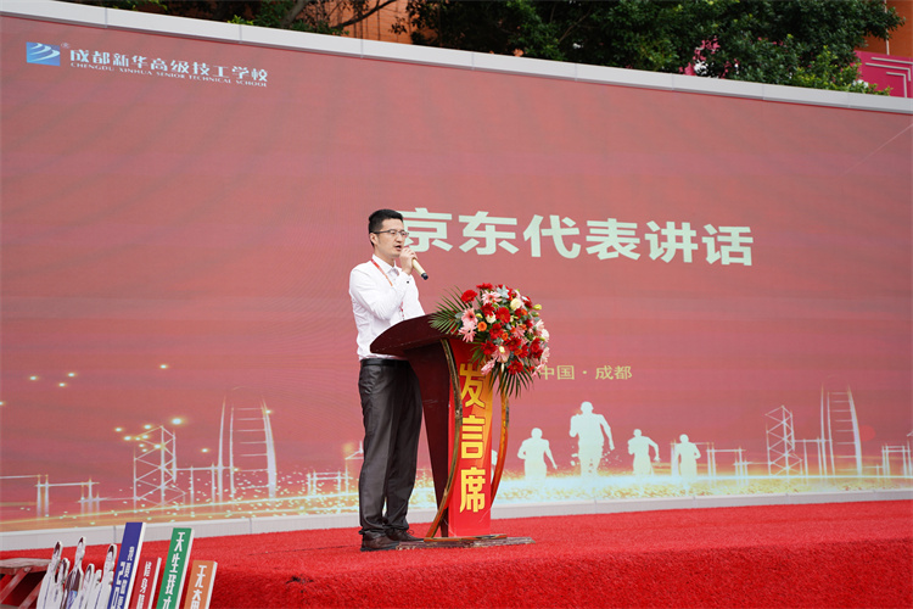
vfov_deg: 23.0
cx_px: 456
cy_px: 304
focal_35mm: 59
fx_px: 1496
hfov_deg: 33.9
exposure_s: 1/800
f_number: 3.2
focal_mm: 59
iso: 160
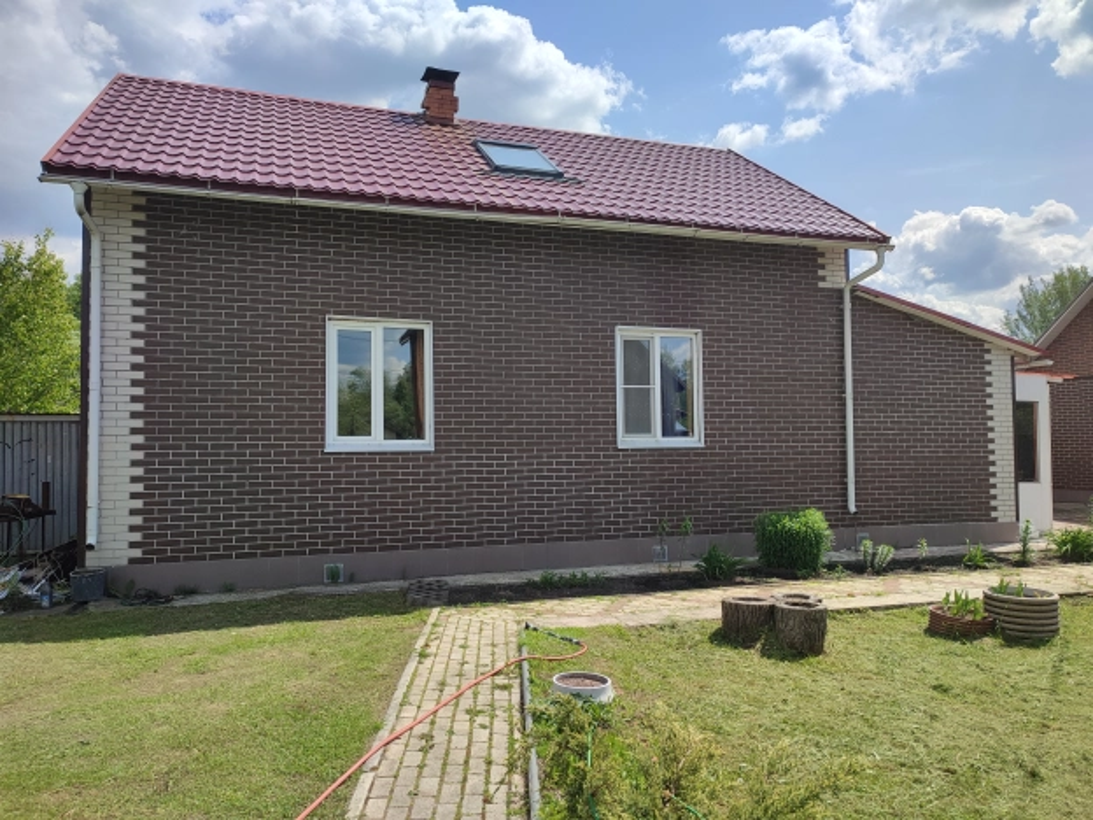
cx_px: 546
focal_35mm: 25
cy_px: 410
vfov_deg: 54.9
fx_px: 789
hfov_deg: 69.4
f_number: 1.9
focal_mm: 6.04
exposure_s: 1/1124
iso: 50
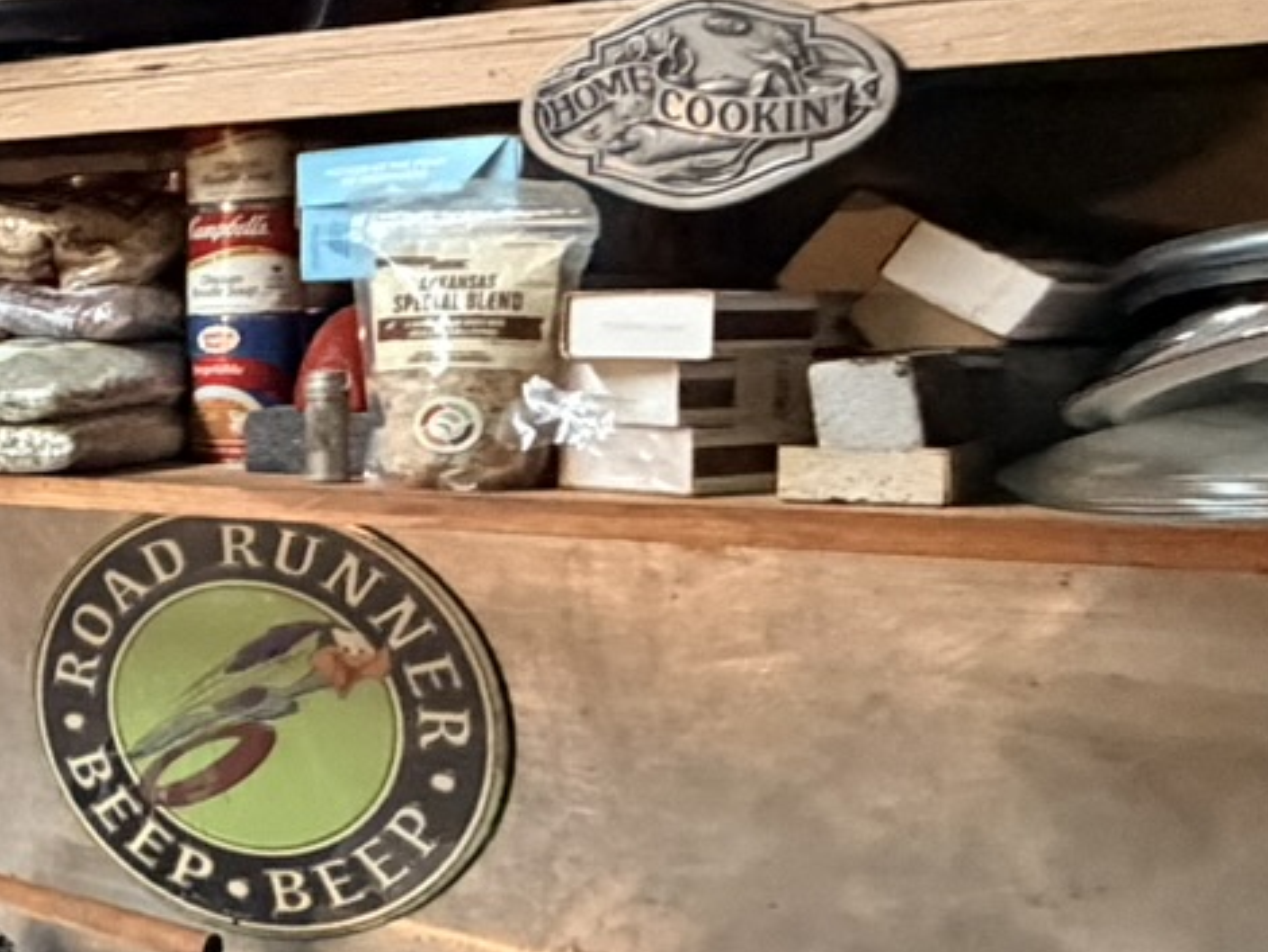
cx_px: -1133
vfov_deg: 24.0
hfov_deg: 20.2
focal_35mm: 61
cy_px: 456
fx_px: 2236
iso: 640
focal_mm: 2.22
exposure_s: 1/60
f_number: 2.2
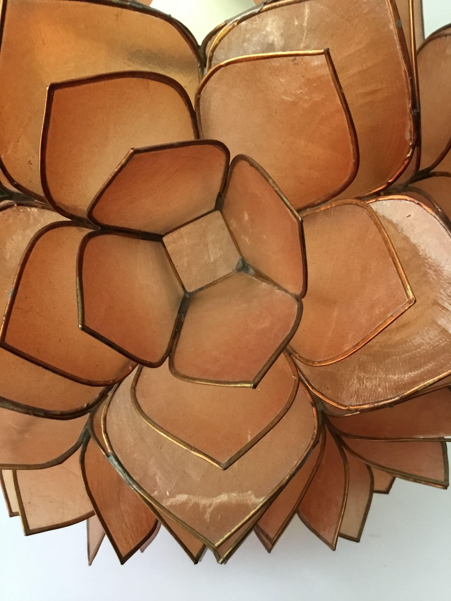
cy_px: 300
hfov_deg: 45.4
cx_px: 226
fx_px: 539
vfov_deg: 58.4
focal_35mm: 31
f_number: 2.4
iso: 160
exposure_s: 1/33
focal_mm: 3.3
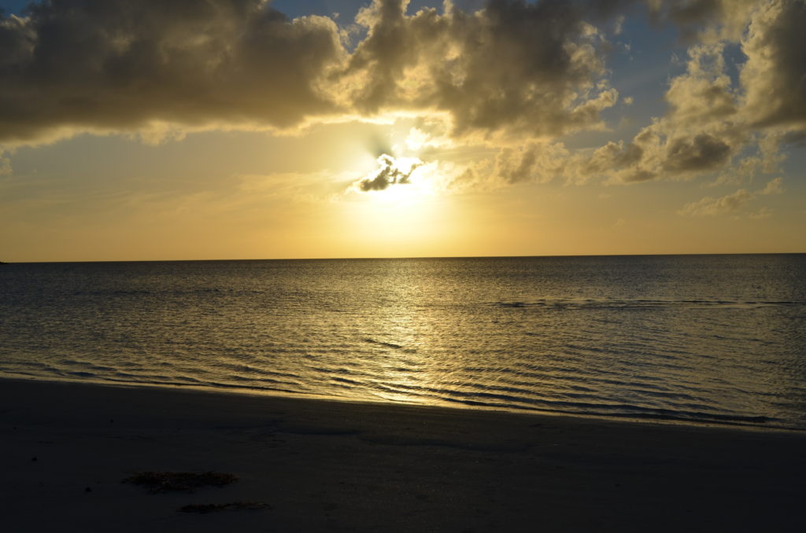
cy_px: 266
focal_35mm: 44
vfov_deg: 30.7
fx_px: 972
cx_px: 403
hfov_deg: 45.0
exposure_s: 1/640
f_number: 13
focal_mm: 29
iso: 100
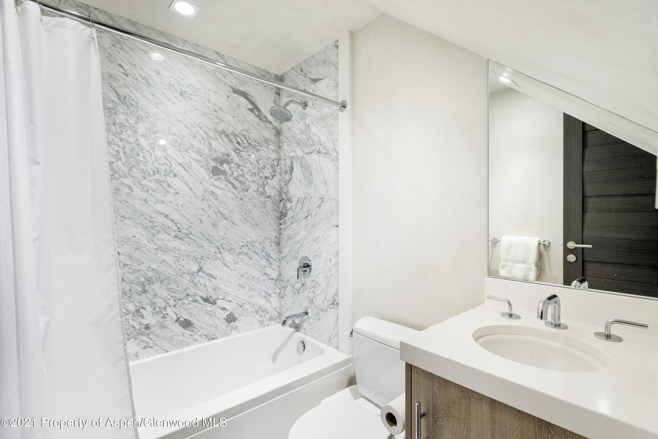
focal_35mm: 17
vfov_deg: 70.5
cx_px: 329
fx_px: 311
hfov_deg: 93.3
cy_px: 220
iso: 400
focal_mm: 17
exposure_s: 1/15
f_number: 7.1
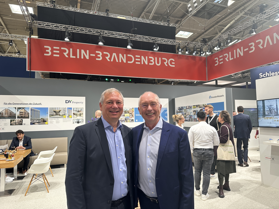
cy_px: 104
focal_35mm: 24
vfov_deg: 56.8
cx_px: 140
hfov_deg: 71.6
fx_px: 193
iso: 125
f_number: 1.78
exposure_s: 1/120
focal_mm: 6.86
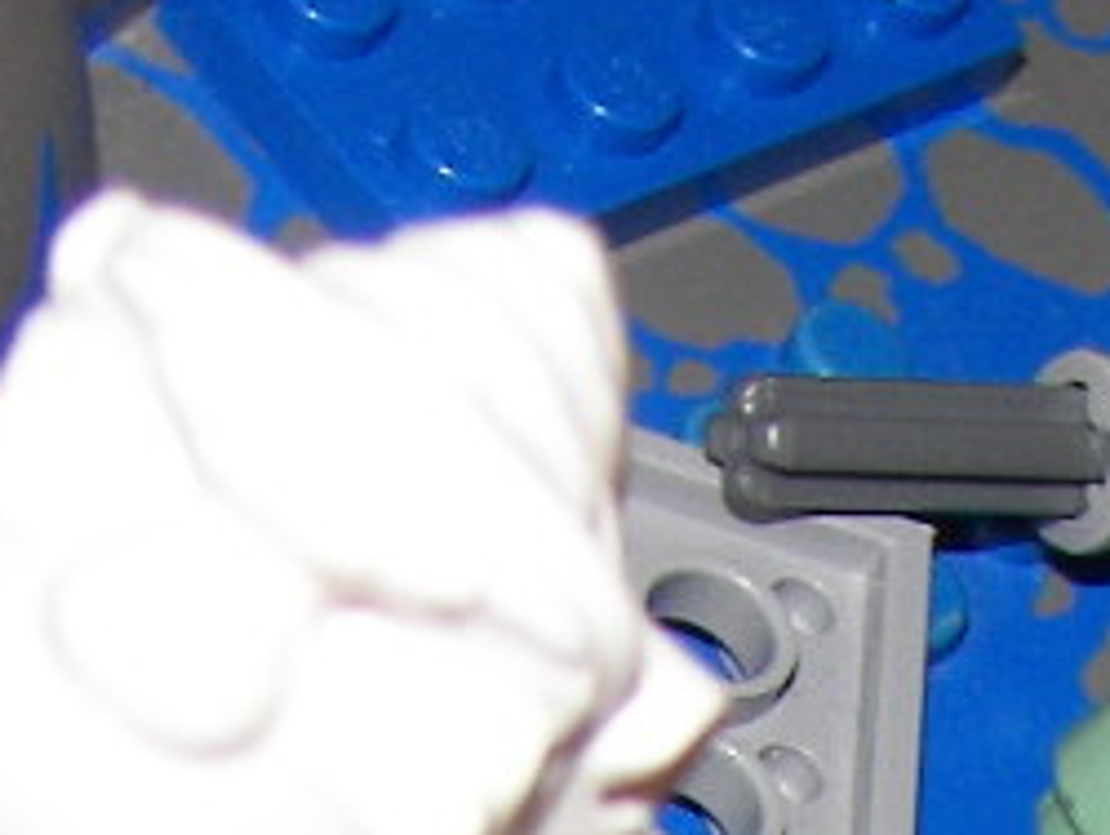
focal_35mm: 256
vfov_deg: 5.6
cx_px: 1212
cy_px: 2083
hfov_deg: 7.7
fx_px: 8217
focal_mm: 8.3
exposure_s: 1/30
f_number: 2.8
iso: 100
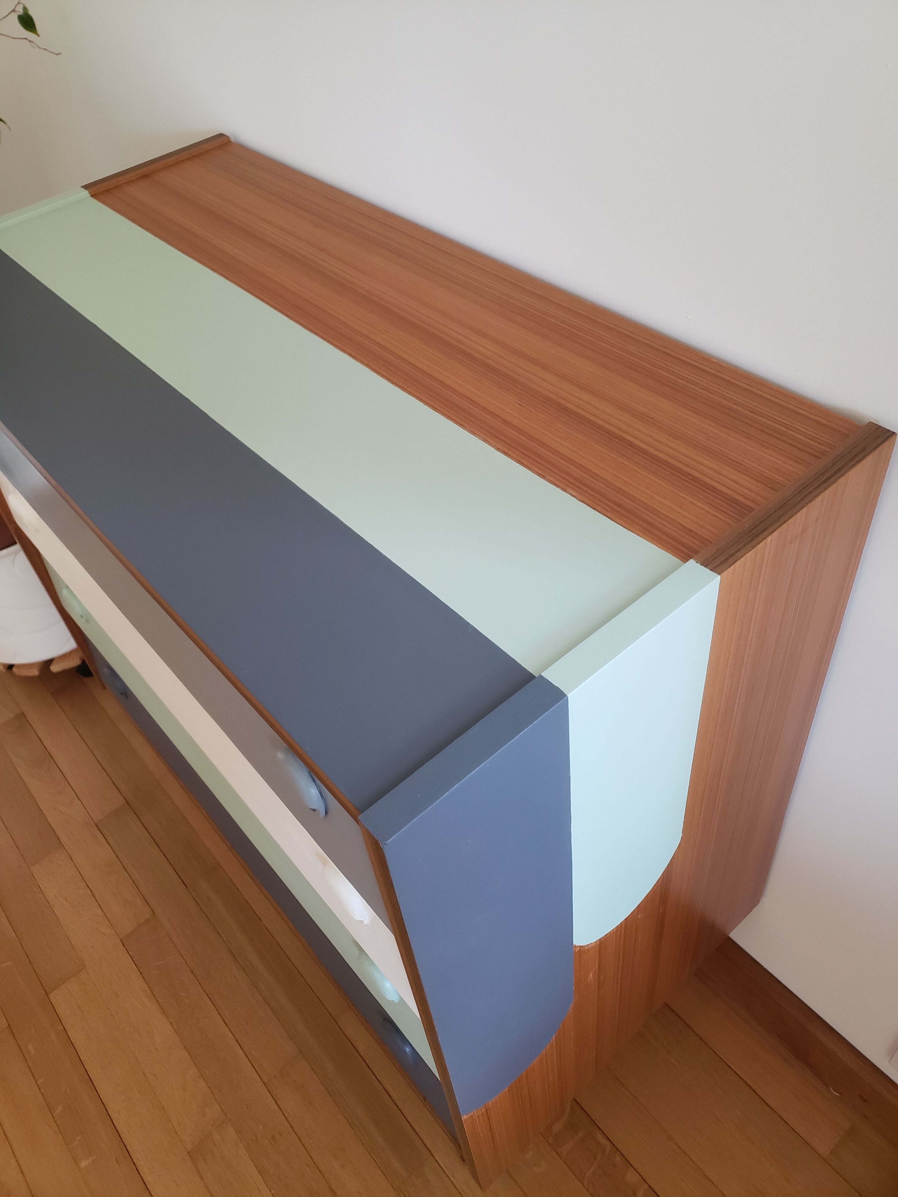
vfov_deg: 67.3
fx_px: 899
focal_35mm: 26
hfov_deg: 53.1
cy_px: 598
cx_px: 449
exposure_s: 1/60
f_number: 1.5
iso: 320
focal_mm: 4.3
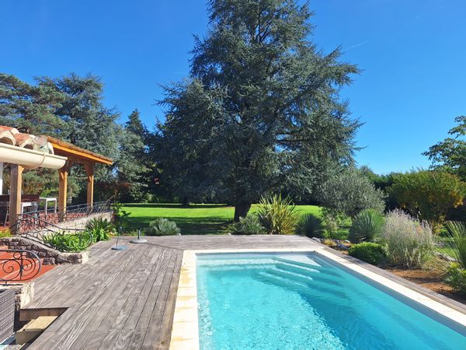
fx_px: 310
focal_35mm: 23
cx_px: 233
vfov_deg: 58.9
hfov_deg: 73.9
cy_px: 175
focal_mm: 5.54
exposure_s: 1/2703
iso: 40
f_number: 1.8
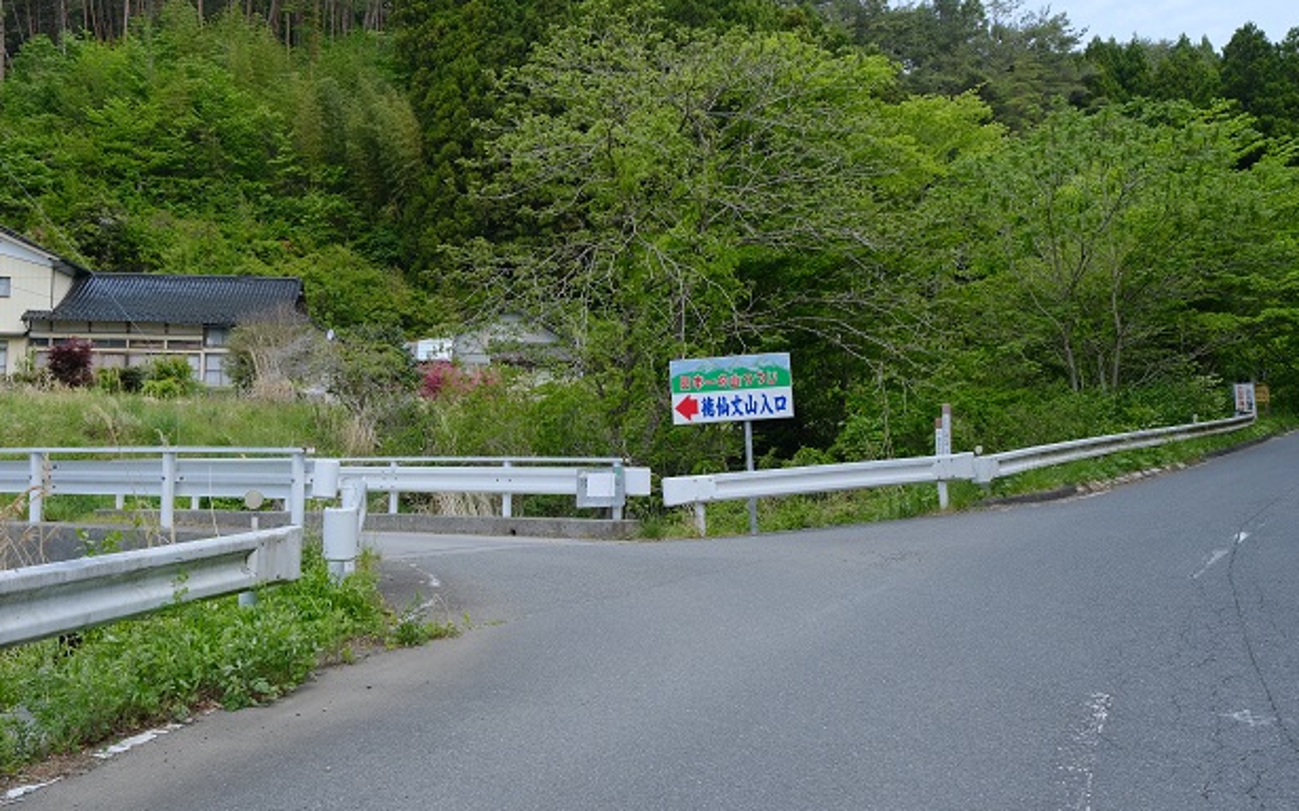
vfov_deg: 36.3
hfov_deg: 55.3
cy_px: 395
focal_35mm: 35
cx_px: 659
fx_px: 1239
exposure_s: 1/400
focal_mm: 22.3
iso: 320
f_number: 6.4
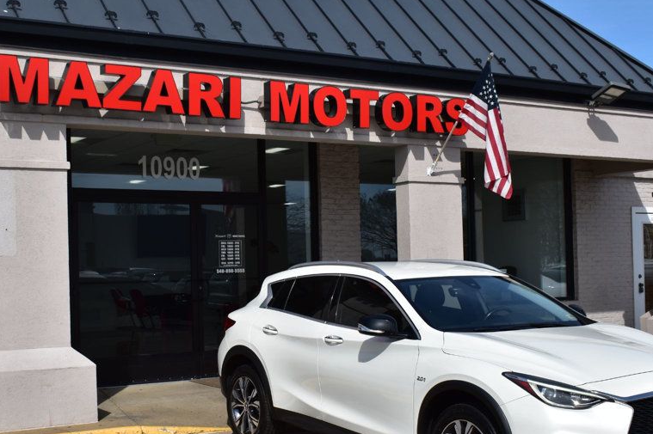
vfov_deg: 24.7
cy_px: 262
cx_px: 287
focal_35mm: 55
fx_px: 991
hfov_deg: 36.4
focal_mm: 27
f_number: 11
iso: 200
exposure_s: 1/500
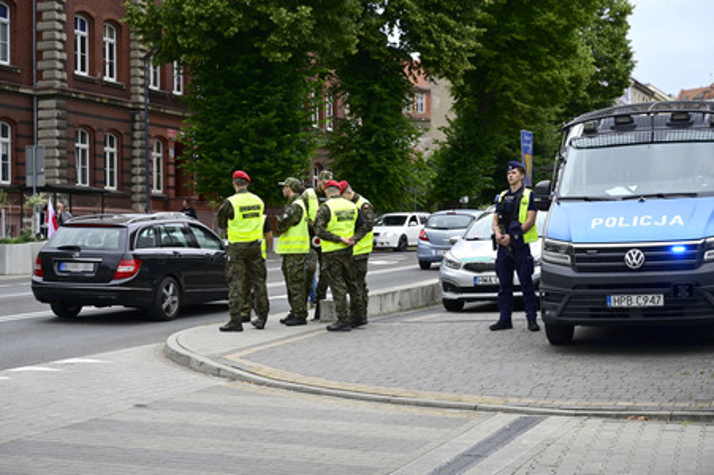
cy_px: 238
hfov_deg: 28.9
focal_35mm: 70
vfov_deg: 19.4
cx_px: 357
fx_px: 1387
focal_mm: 70
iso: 250
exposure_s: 1/400
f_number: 4.5
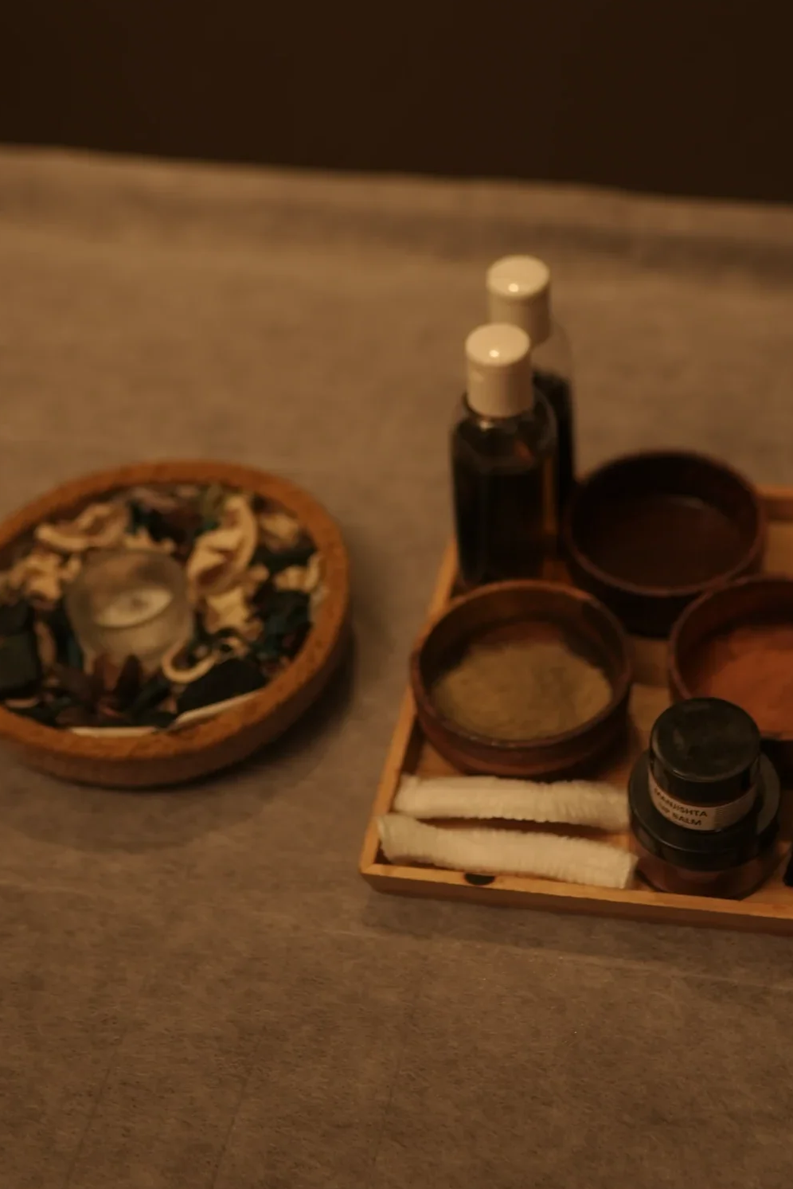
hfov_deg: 22.3
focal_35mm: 60
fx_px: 1981
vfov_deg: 33.0
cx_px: 648
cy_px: 359
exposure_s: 1/160
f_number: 1.8
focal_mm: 35
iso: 200
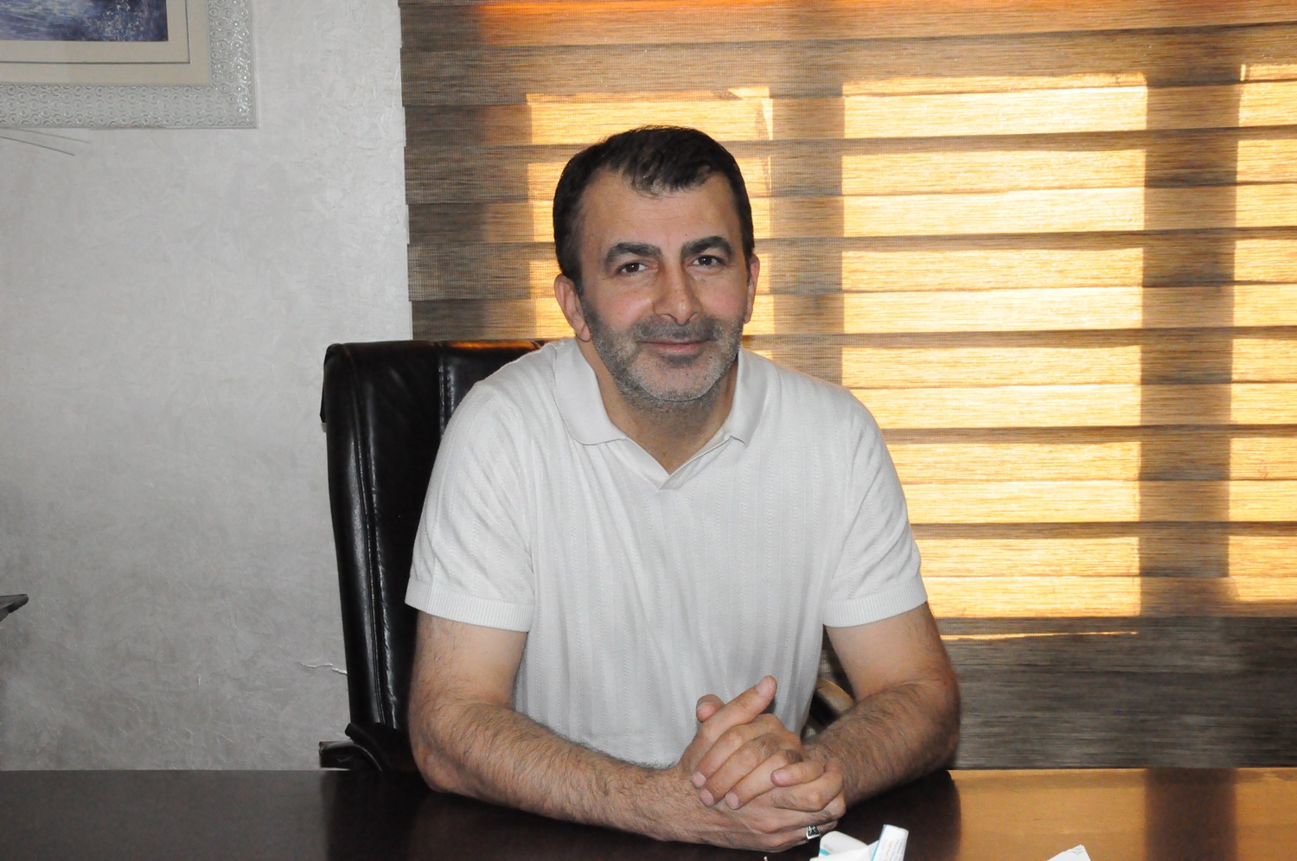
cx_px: 648
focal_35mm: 48
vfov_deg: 28.0
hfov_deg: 41.2
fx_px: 1727
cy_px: 430
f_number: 9
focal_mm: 32
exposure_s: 1/200
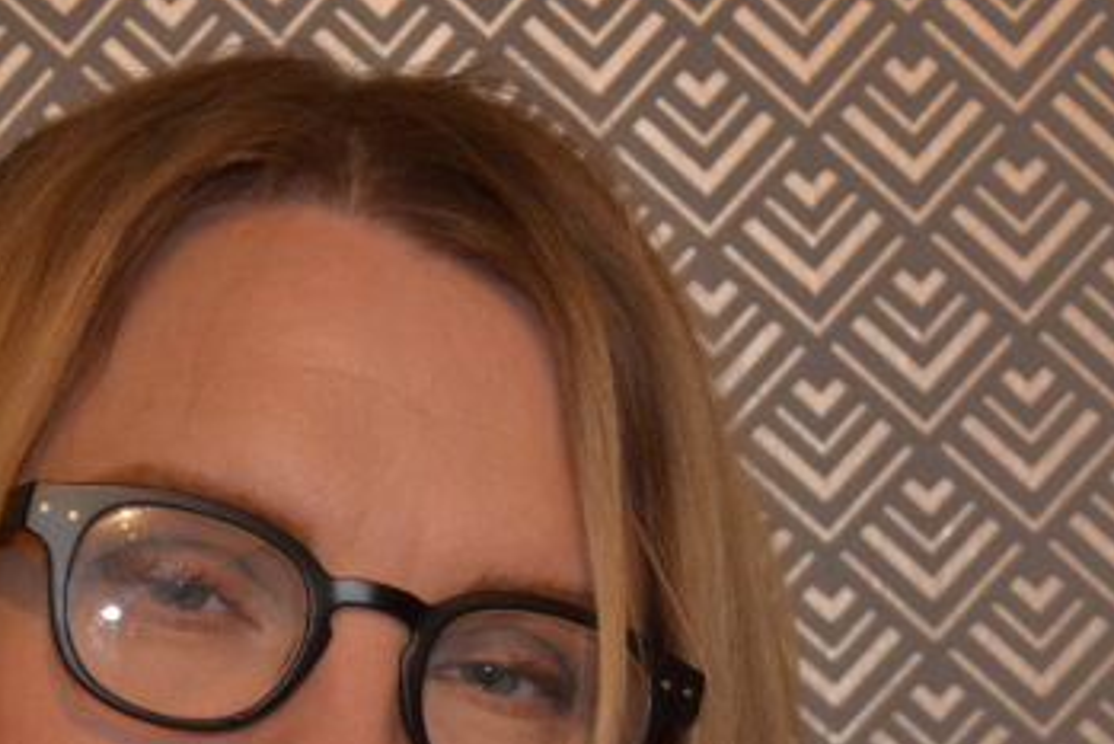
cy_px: 907
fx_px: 4550
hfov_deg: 14.0
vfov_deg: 9.2
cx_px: 514
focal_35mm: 147
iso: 800
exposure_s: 1/30
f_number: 4.5
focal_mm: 38
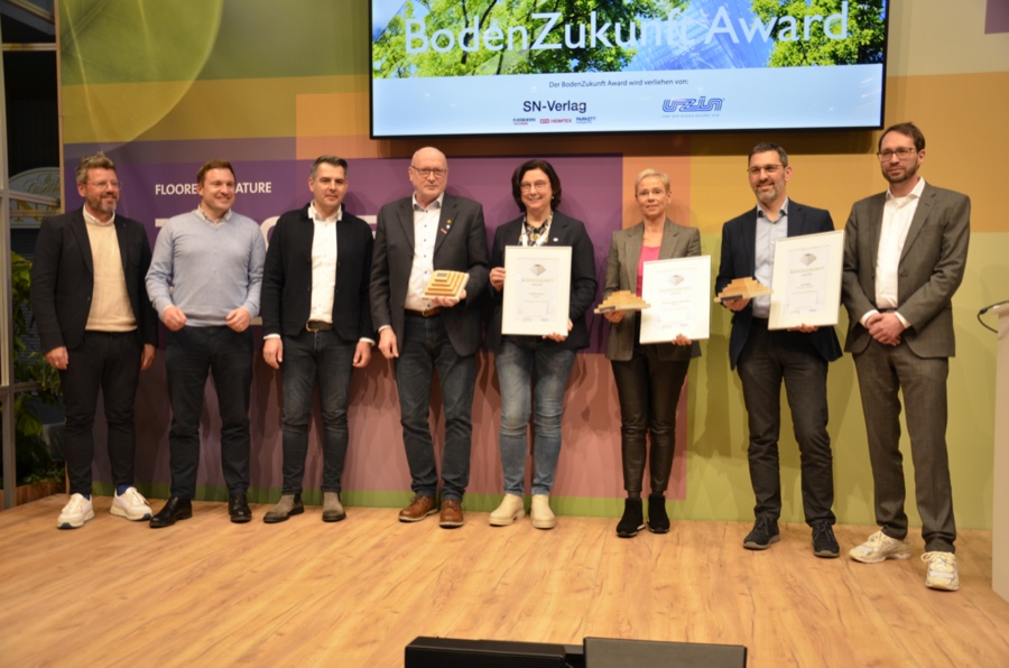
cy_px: 334
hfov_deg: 53.2
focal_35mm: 36
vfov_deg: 36.7
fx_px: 1007
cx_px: 504
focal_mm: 24
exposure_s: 1/60
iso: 400
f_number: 4
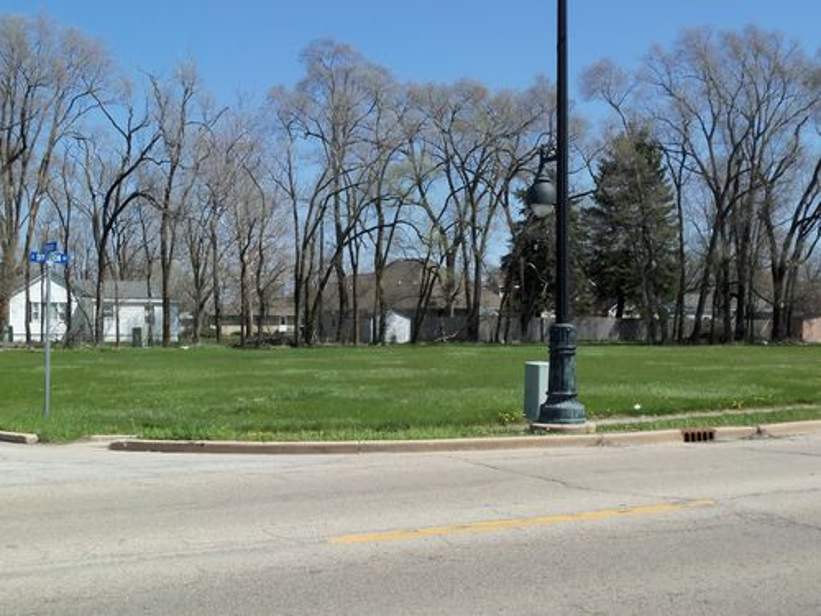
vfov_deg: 30.3
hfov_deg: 39.7
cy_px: 308
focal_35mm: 48
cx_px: 410
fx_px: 1138
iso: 80
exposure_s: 1/125
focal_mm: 8.7
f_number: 9.8
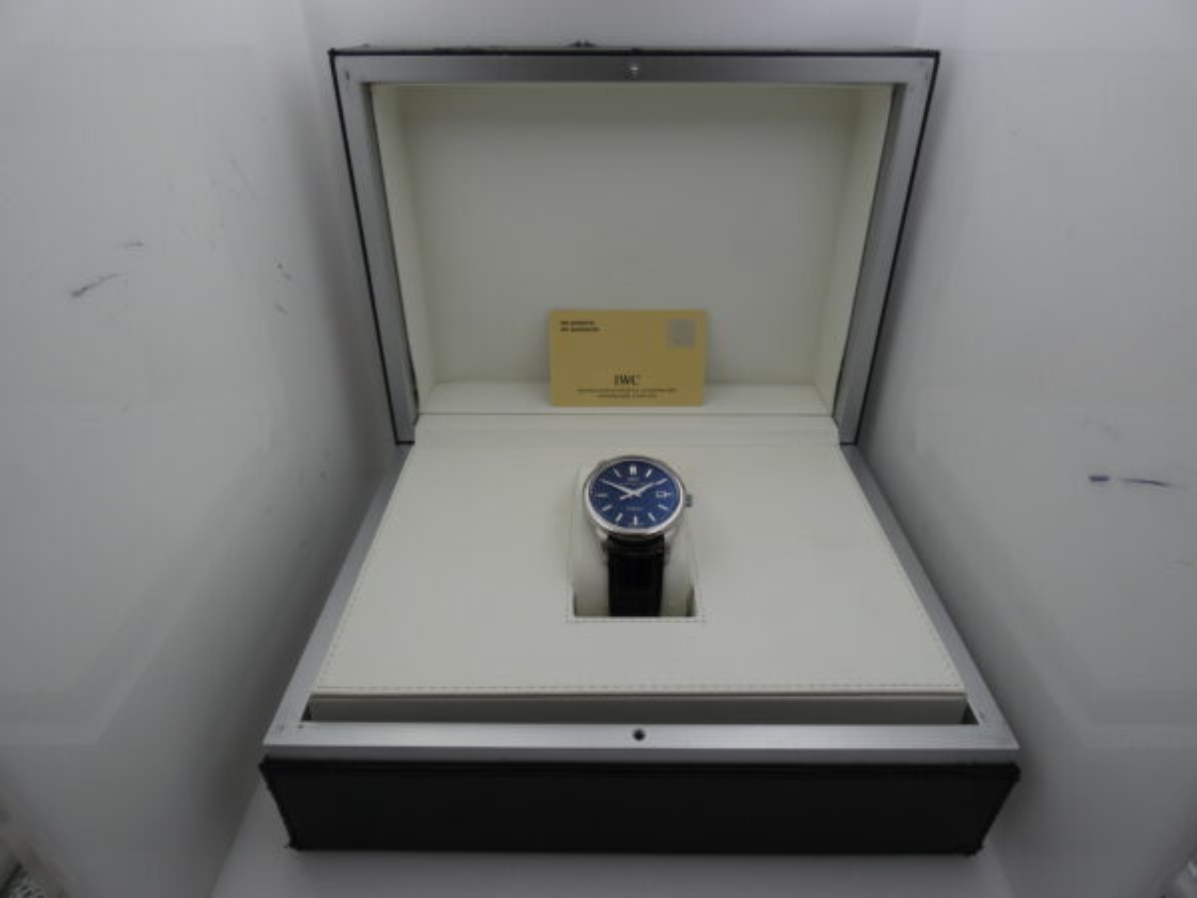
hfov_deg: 81.7
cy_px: 449
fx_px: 692
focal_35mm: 20
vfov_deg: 66.0
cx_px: 598
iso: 80
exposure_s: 1/400
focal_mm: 3.6
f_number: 2.8
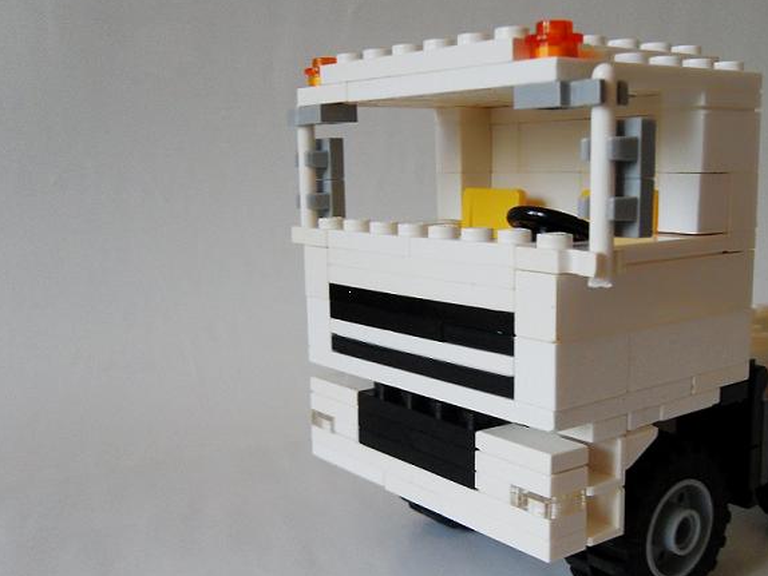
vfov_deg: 35.9
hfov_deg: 46.7
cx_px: 436
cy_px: 328
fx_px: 888
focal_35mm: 40
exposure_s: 1/45
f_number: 3.4
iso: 200
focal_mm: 5
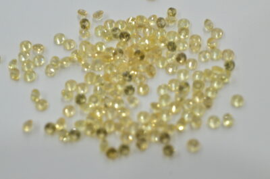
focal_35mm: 60
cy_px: 90
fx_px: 449
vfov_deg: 22.5
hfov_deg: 33.5
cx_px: 135
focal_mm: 40
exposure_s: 1/25
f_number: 22
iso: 1600
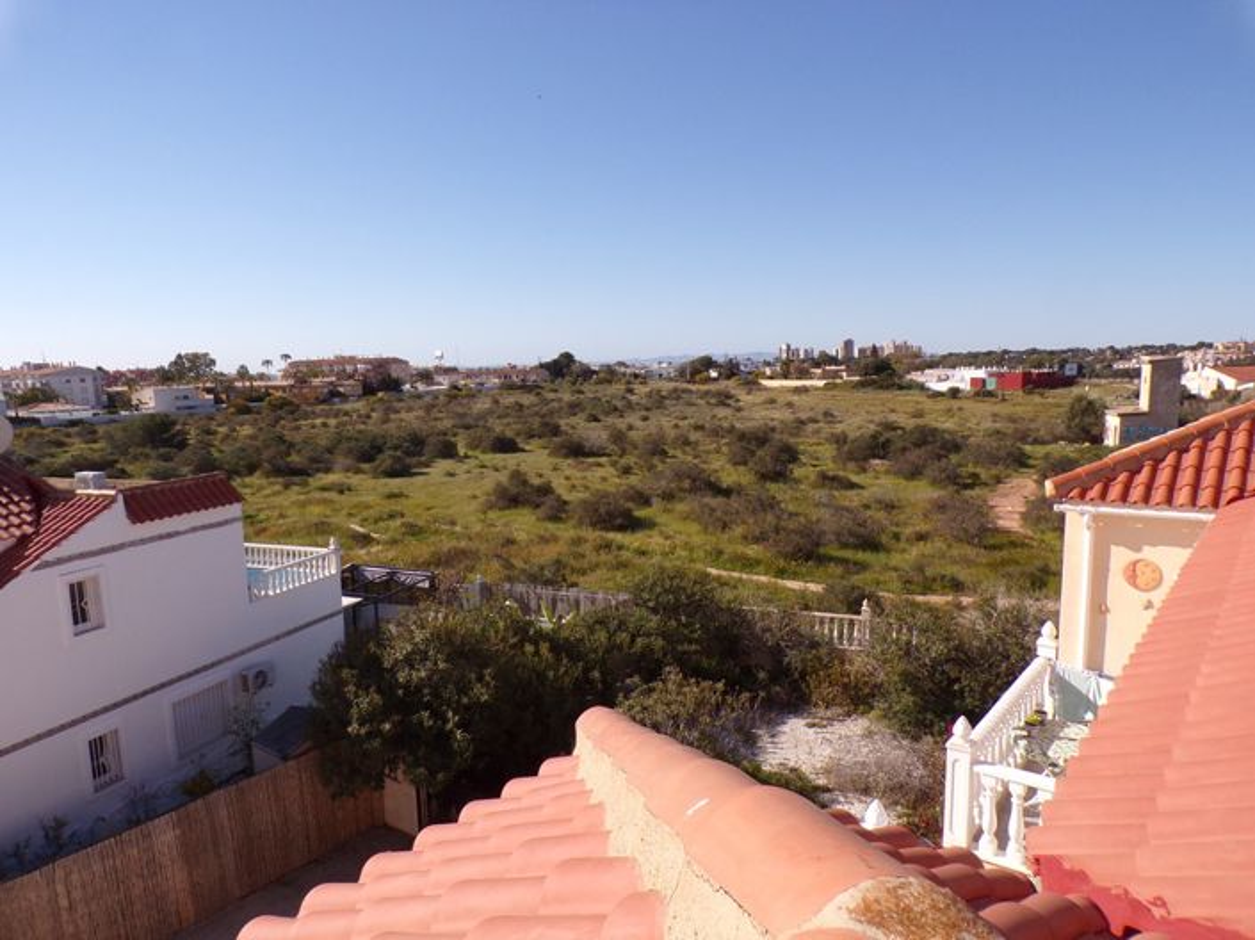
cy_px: 470
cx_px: 628
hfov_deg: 71.6
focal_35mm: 24
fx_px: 870
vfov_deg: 56.8
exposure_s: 1/400
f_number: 5.8
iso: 80
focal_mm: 4.3
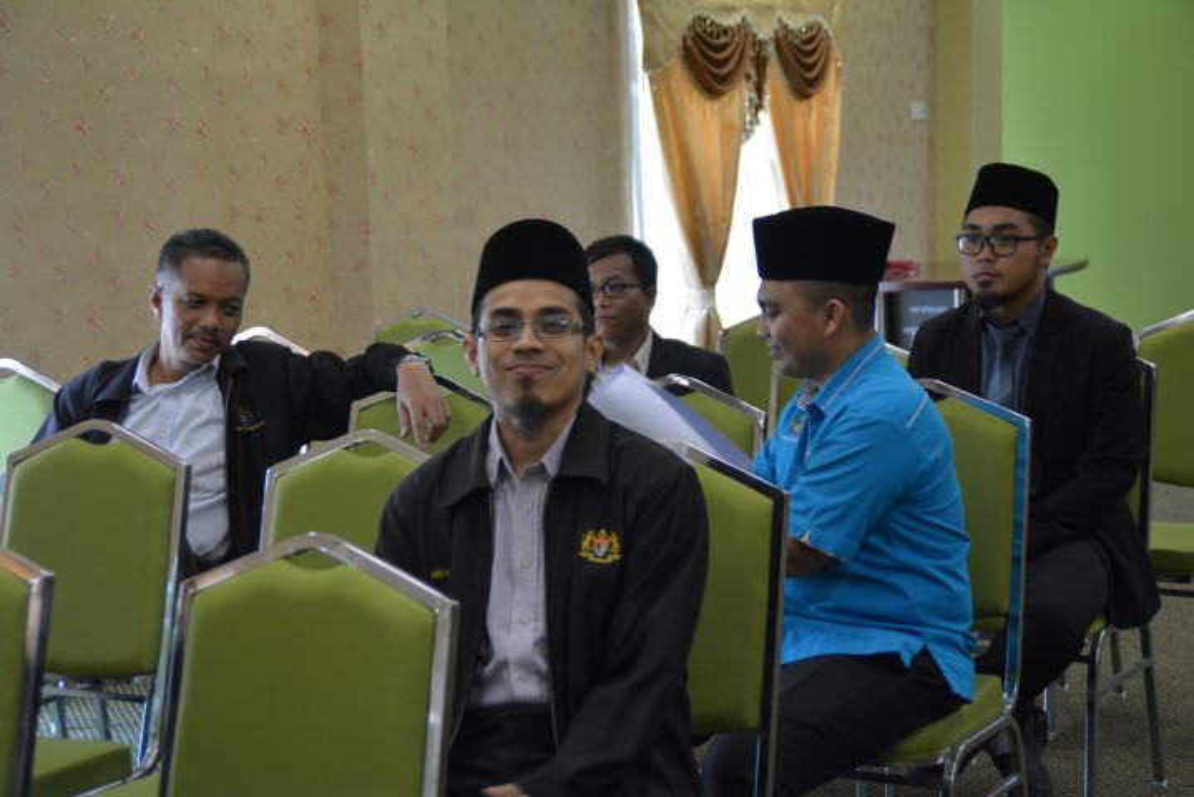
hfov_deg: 27.0
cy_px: 398
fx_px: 2488
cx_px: 597
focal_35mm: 75
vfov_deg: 18.2
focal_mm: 50
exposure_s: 1/60
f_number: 4.8
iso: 560
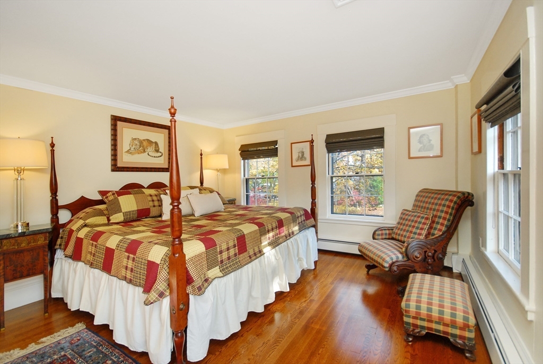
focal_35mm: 15
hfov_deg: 100.3
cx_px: 272
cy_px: 182
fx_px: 227
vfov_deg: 77.5
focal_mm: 10
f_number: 5
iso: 400
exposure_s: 1/60
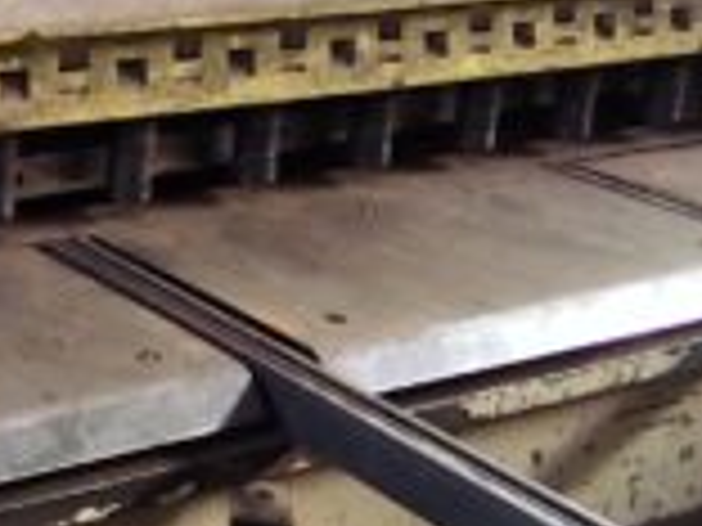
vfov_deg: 17.8
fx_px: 1663
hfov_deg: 21.1
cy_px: 103
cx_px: -266
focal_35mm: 82
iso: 100
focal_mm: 1.65
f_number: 2.2
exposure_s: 1/100
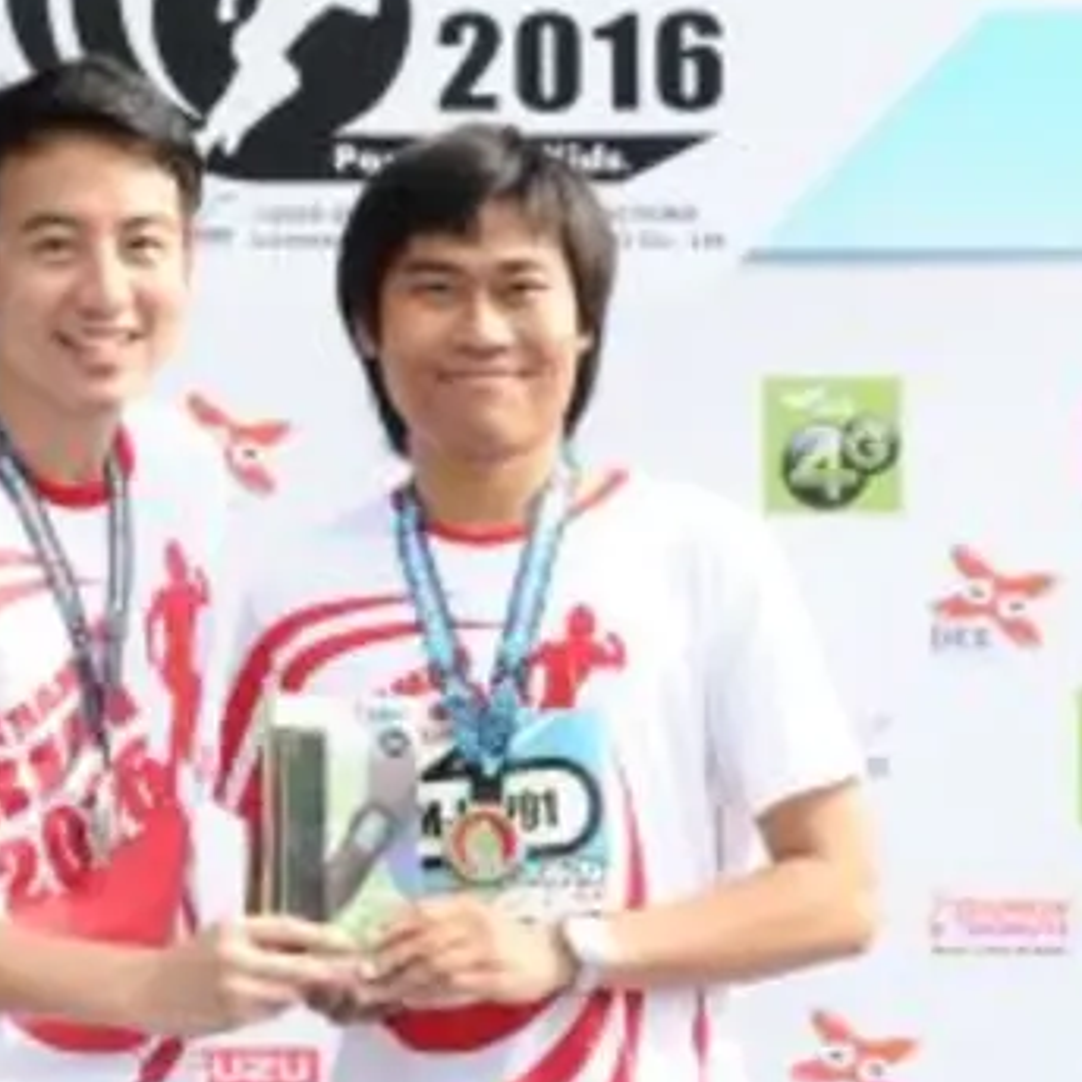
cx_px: 208
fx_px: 4491
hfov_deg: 13.7
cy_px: 543
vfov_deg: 13.7
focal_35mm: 127
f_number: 9
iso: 400
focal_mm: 66
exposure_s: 1/200
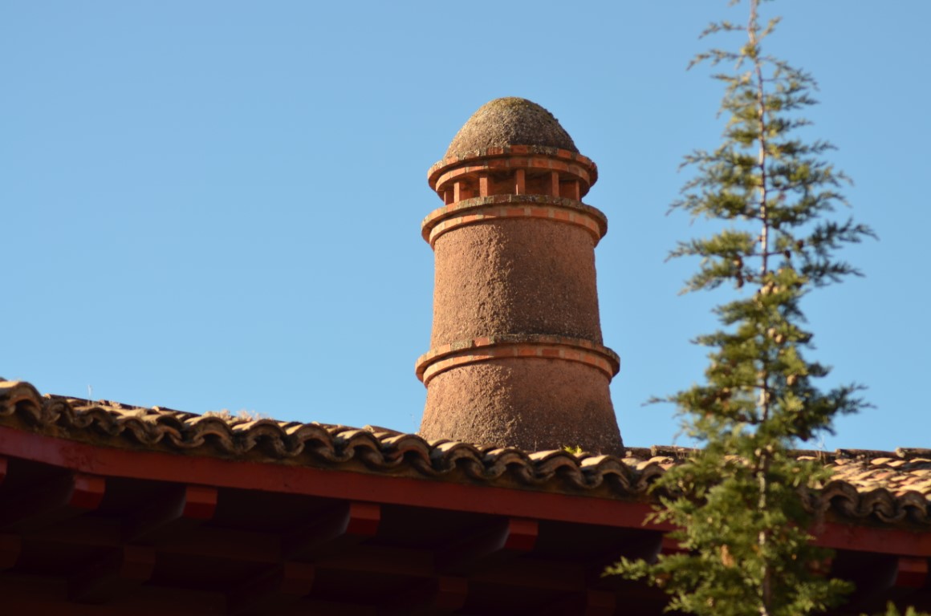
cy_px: 308
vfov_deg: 8.7
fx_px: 4064
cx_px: 466
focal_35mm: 158
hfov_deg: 13.1
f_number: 5.6
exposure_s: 1/500
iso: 200
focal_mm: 105
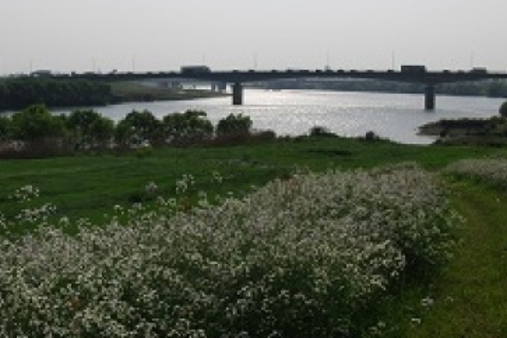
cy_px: 142
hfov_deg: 37.5
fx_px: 746
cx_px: 226
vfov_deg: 25.5
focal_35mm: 53
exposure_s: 1/800
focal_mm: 6.42
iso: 100
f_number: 8.5
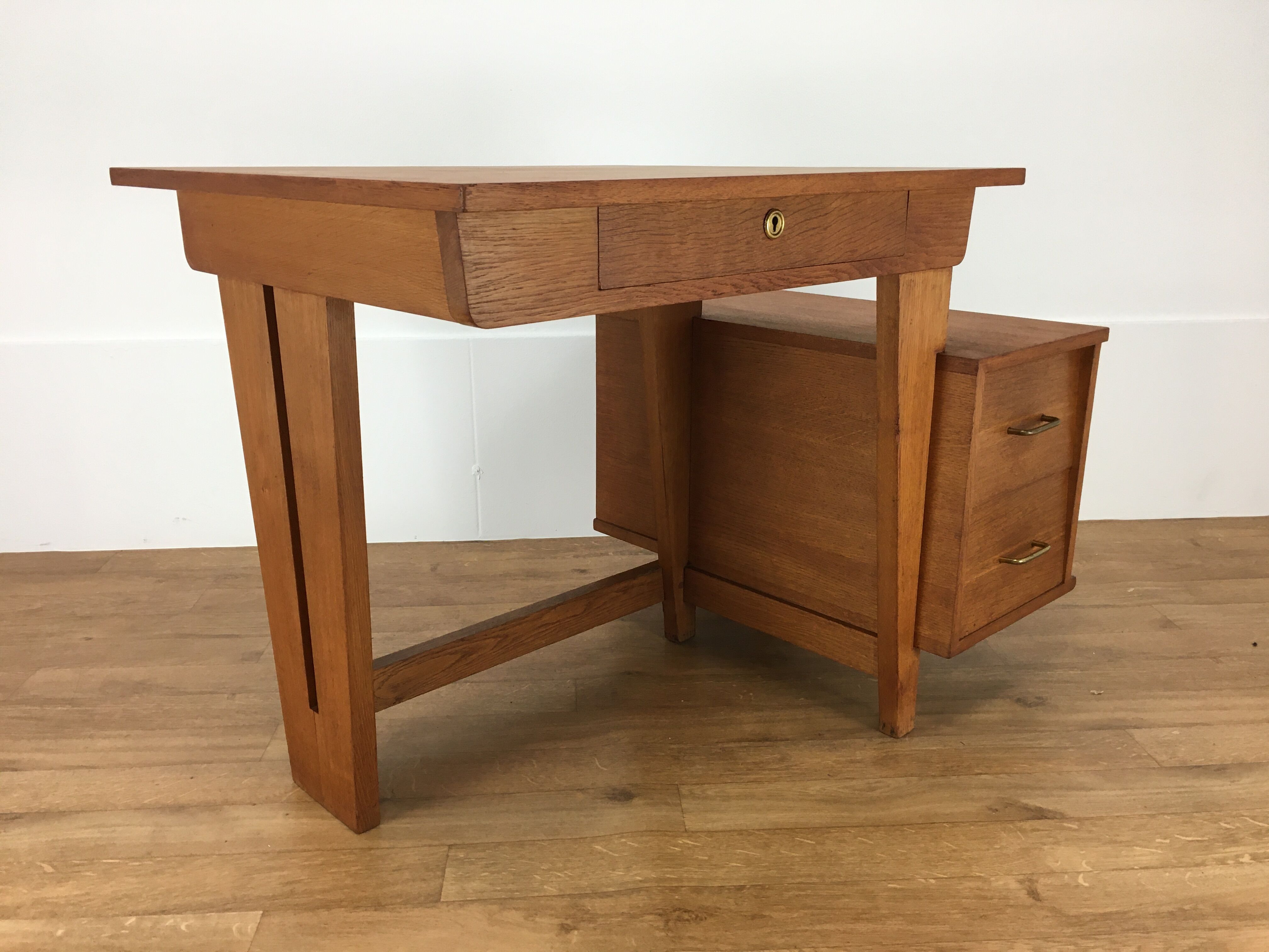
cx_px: 634
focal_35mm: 29
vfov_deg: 48.2
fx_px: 1063
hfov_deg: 61.7
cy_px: 476
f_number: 2.2
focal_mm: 4.15
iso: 50
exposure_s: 1/33
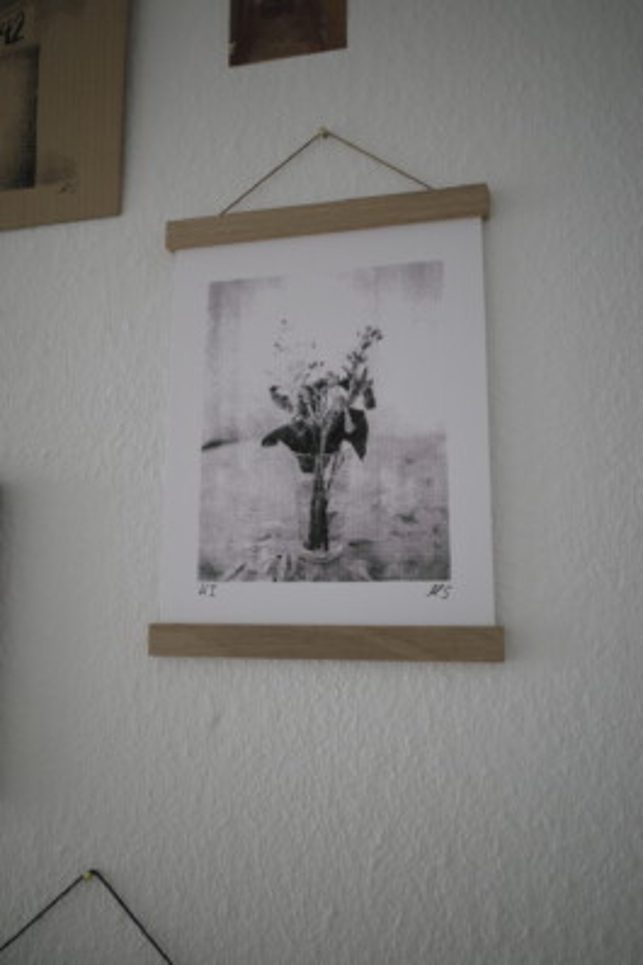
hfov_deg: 46.4
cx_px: 322
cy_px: 482
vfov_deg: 65.5
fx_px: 751
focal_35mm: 28
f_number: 4
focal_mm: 18.3
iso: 1600
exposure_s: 1/250
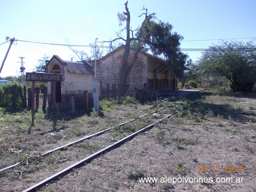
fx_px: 207
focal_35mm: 28
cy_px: 96
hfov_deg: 63.5
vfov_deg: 49.7
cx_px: 128
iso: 80
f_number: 5.4
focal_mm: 4
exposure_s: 1/250
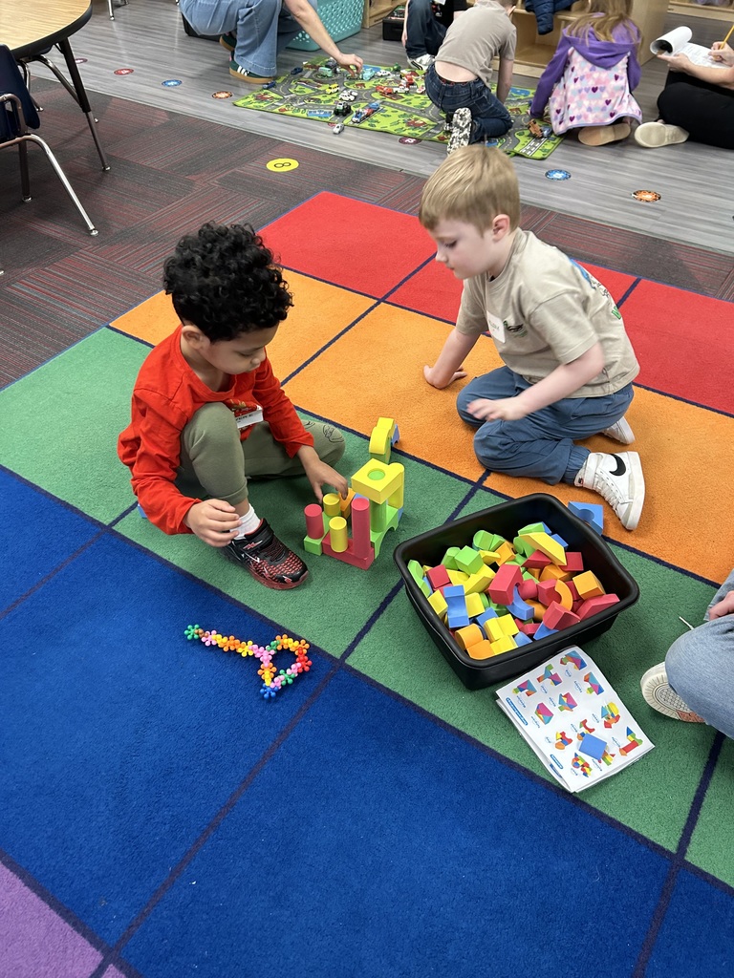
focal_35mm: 26
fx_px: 735
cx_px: 367
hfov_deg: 53.1
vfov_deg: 67.3
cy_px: 489
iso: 200
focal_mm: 5.7
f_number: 1.5
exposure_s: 1/60
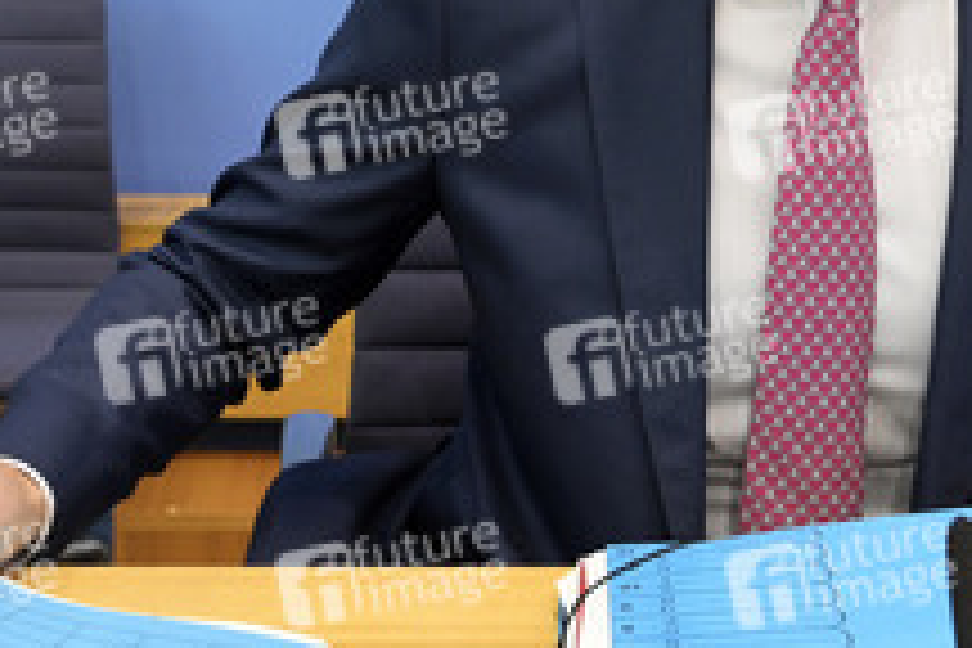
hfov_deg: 27.3
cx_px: 722
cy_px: 14
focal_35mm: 73
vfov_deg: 18.2
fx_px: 1971
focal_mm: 35
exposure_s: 1/400
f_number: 5
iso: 3200
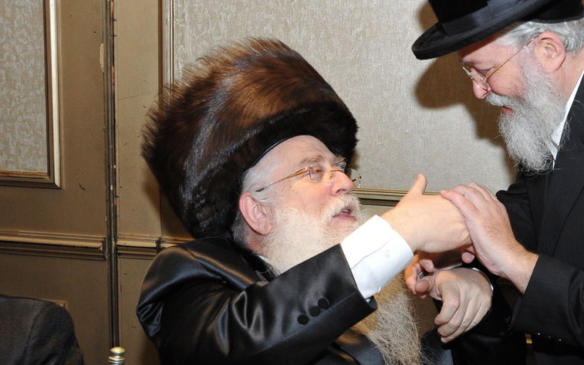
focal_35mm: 64
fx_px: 1019
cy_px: 161
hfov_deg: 31.5
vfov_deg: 20.3
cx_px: 427
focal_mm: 34
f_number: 4.5
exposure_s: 1/125
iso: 1600
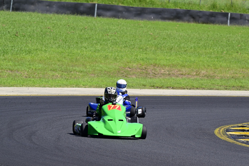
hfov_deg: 5.4
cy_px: 83
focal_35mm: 380
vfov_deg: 3.6
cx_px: 124
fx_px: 2629
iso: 500
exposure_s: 1/640
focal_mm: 380
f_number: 11
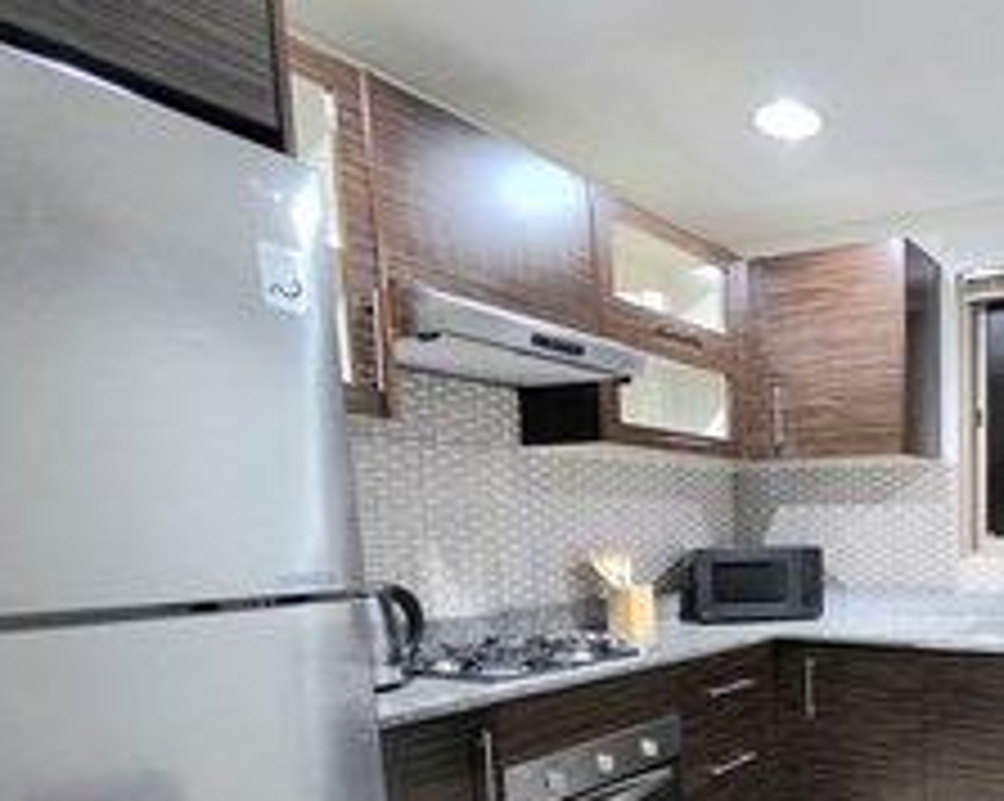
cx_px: 907
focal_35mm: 26
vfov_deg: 51.9
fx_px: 772
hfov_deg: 56.8
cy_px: 623
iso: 500
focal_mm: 2.2
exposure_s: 1/50.3
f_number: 1.9
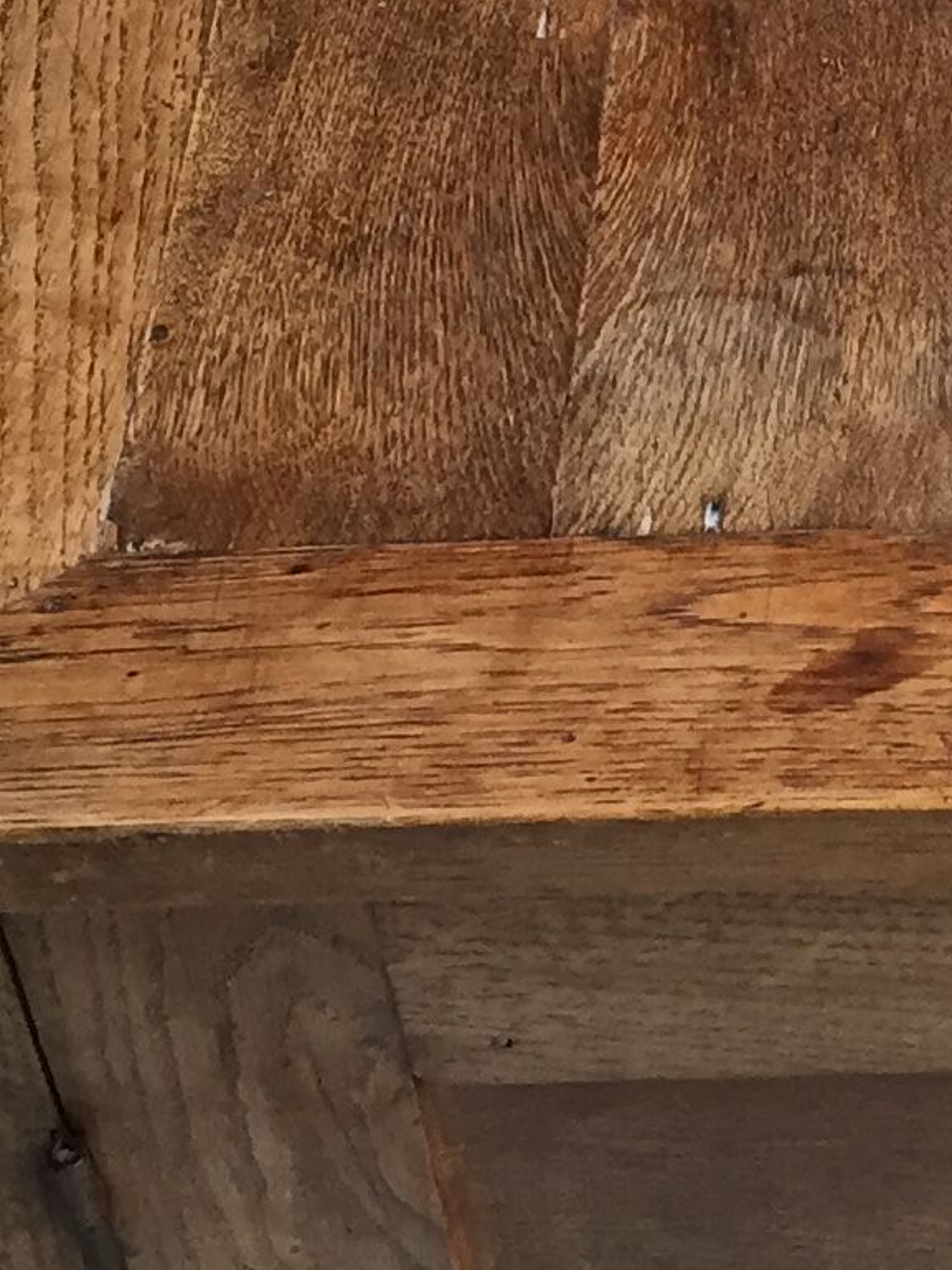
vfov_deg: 15.9
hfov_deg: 11.8
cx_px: 1175
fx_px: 4513
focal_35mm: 123
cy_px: 188
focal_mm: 4.15
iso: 50
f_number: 2.2
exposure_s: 1/33
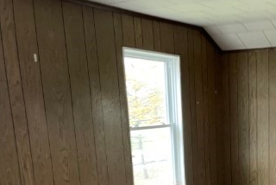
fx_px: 414
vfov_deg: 23.9
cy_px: 190
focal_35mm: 54
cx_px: 237
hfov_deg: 35.1
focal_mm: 4.2
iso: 320
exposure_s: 1/60
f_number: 1.6
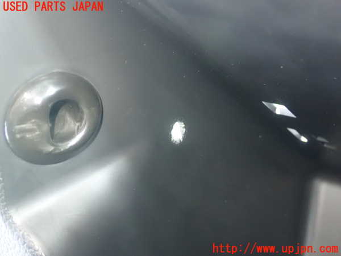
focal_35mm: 53
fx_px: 522
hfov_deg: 36.2
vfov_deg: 27.5
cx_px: 170
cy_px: 128
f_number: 3.4
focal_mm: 9.61
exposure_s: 1/10
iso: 1600
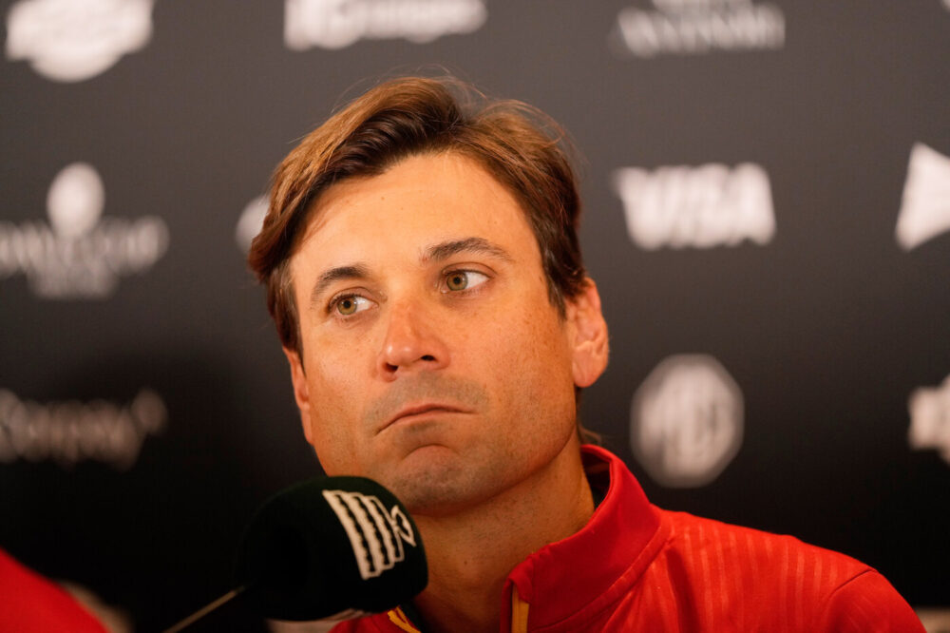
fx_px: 5276
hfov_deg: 10.3
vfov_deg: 6.9
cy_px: 316
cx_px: 475
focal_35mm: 200
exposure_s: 1/400
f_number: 2.8
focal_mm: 200
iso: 1600
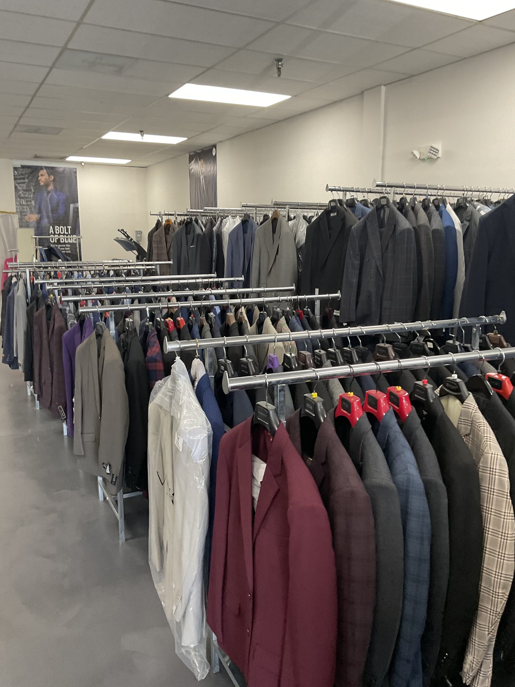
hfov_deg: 48.2
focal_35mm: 29
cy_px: 344
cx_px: 258
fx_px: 575
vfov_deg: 61.7
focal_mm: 3
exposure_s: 1/60
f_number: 1.8
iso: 100
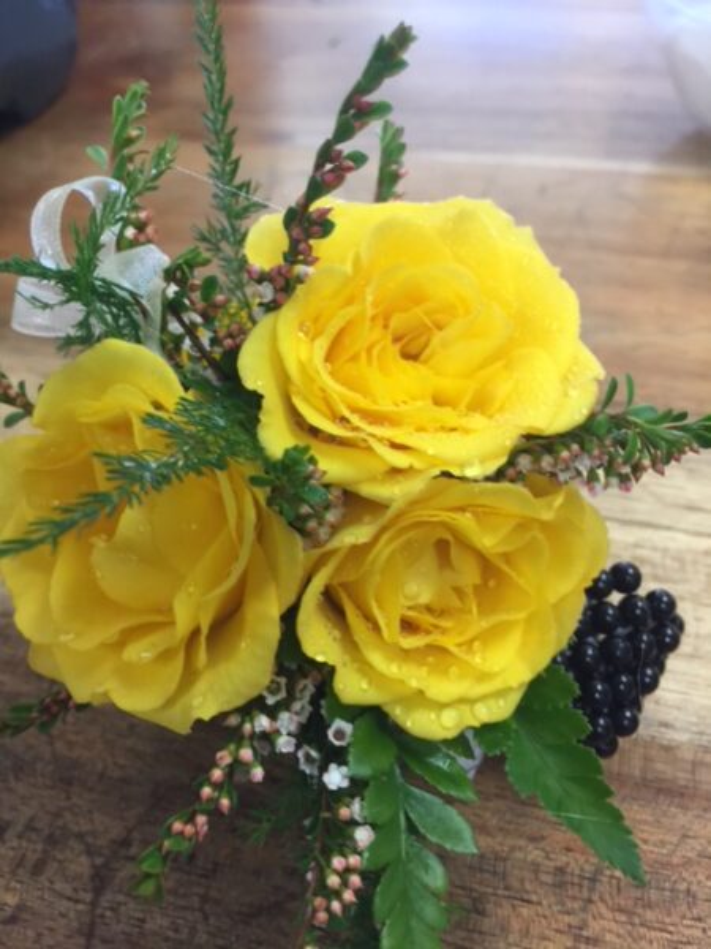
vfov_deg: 61.7
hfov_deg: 48.2
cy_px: 474
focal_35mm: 29
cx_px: 356
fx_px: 794
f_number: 2.2
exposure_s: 1/33
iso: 50
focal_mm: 4.15
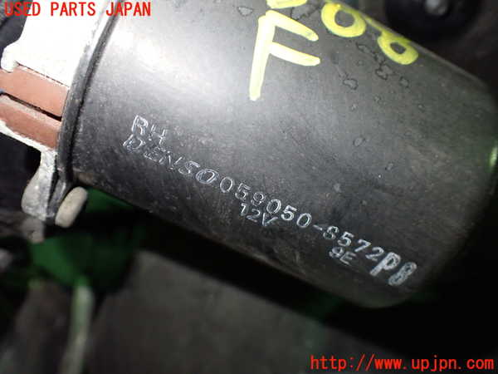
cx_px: 249
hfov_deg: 60.0
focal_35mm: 30
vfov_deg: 46.8
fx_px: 432
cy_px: 187
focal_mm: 5.4
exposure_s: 1/100
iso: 800
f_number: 2.3
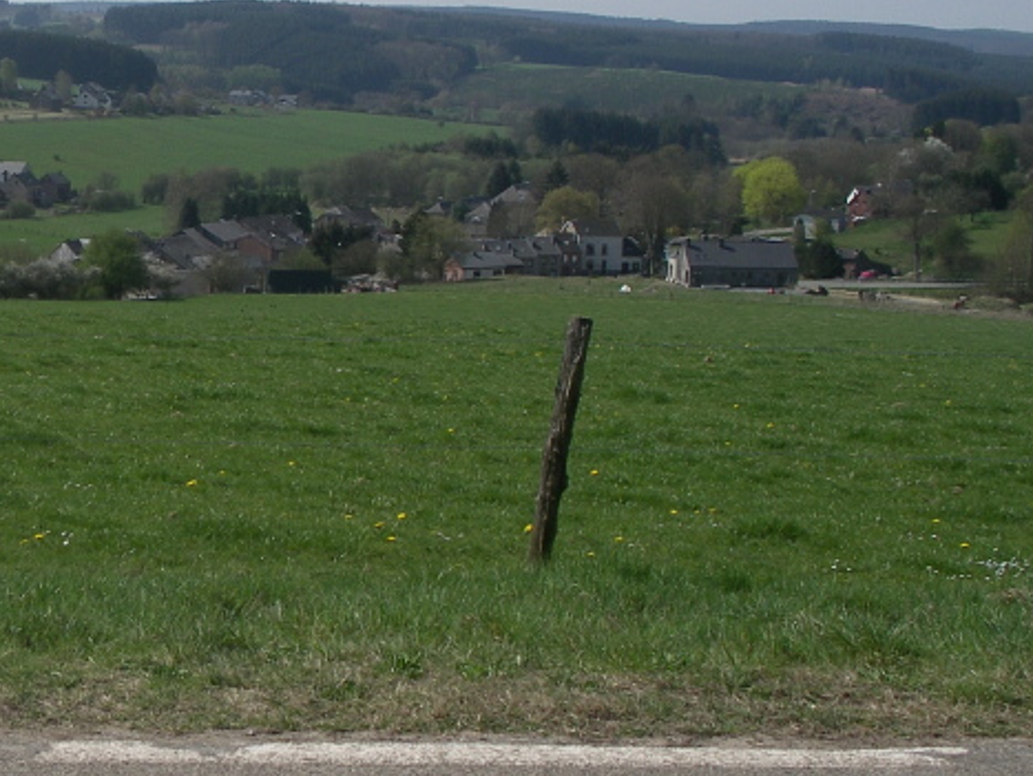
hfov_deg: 22.9
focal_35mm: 81
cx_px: -55
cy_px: 369
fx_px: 2419
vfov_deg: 18.2
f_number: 6
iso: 80
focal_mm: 7.8
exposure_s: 1/320
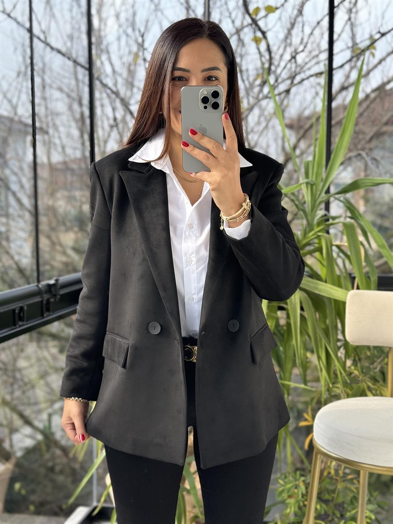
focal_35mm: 48
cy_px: 262
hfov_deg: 30.3
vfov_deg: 39.7
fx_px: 726
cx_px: 196
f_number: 1.78
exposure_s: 1/146
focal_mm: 6.76
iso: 80
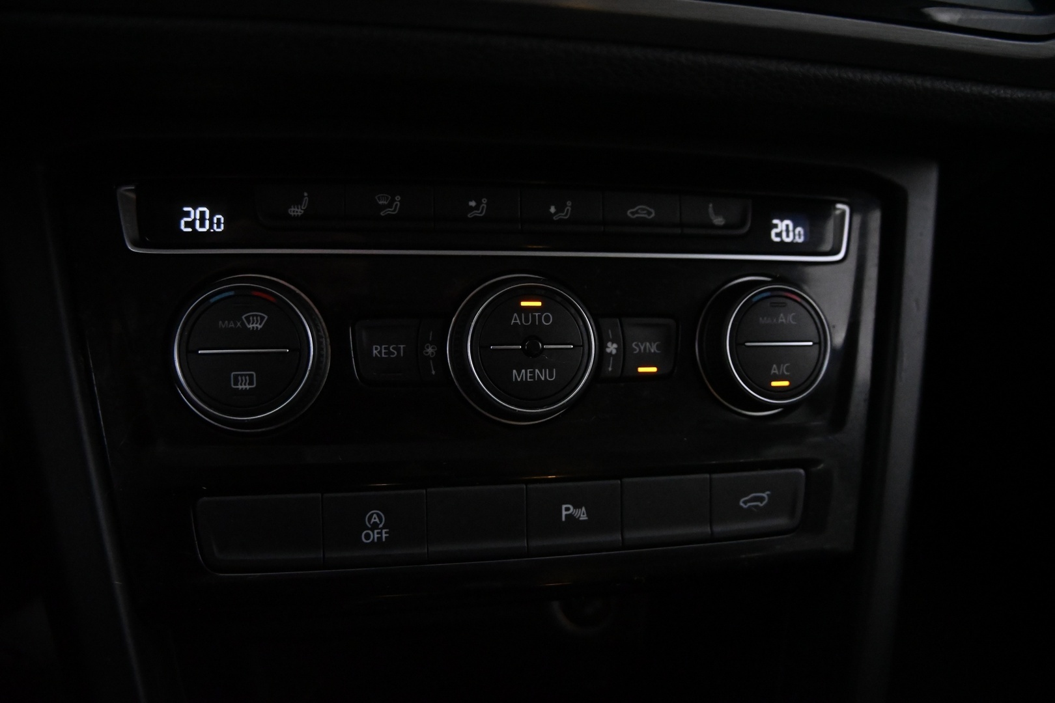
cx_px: 528
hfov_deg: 27.0
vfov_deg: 18.2
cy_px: 352
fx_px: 2198
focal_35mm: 75
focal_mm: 50
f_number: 6.3
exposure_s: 1/80
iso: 6400
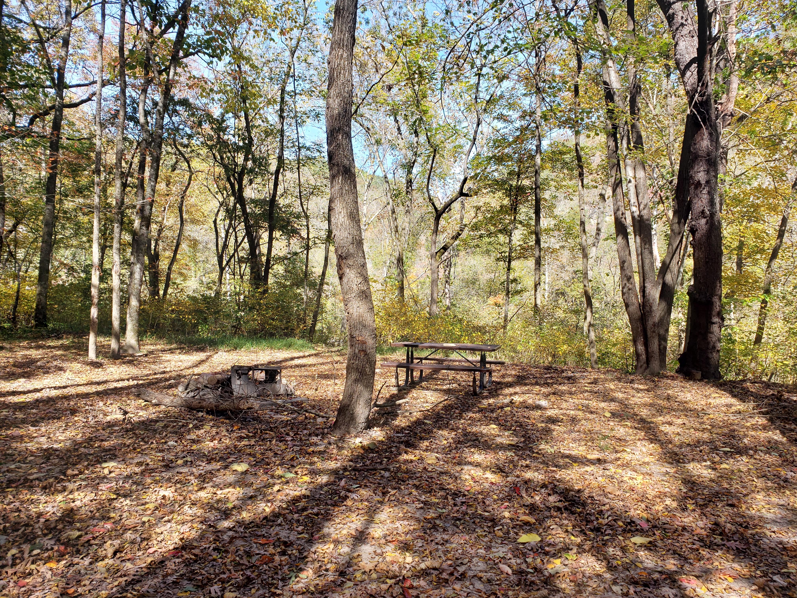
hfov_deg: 67.3
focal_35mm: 26
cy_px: 299
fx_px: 599
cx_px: 398
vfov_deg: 53.1
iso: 50
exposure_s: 1/271
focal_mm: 4.3
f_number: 2.4
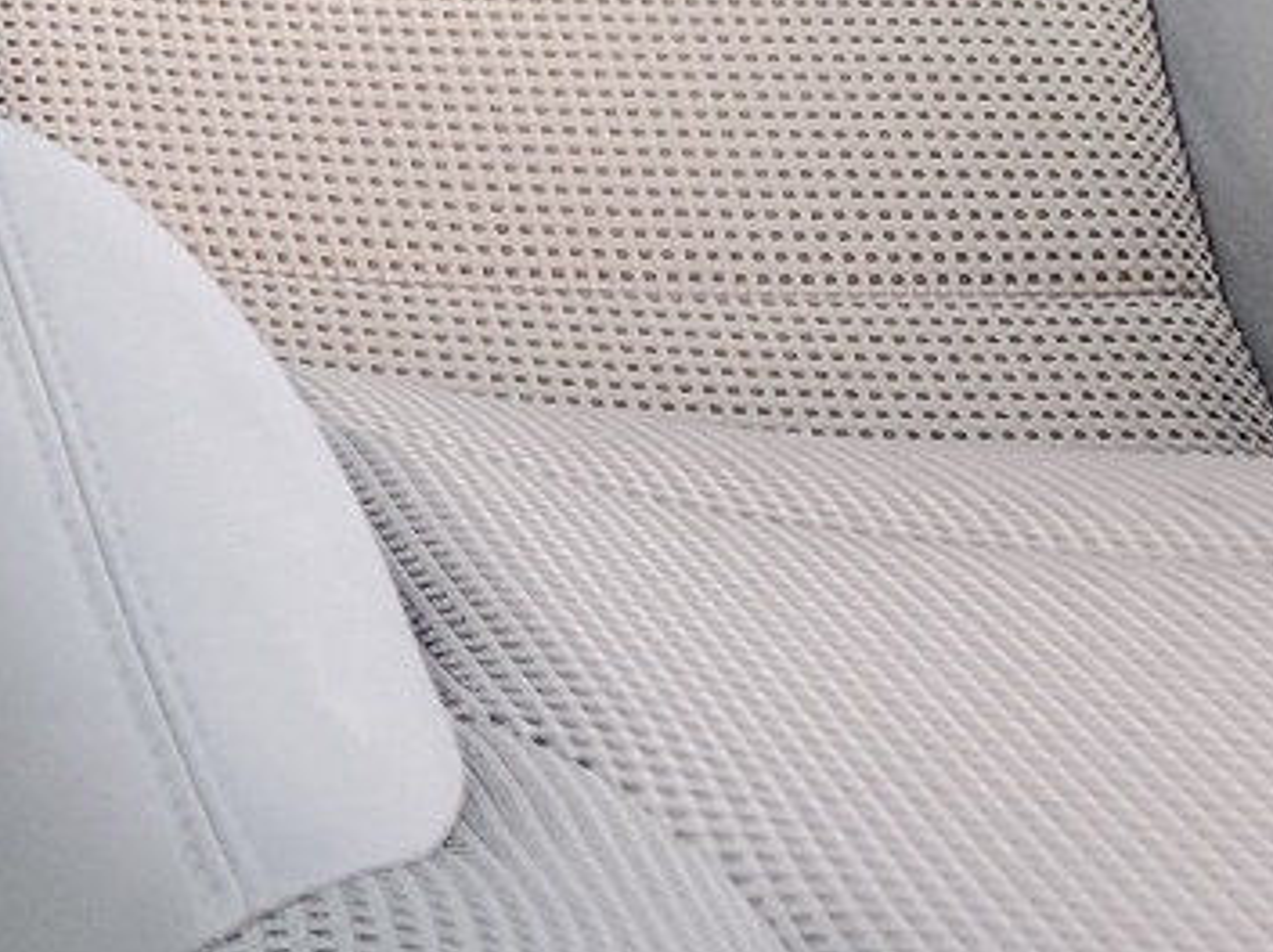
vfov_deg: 11.8
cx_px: -956
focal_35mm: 118
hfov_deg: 14.8
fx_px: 4335
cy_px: -631
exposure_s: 1/120
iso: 80
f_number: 1.5
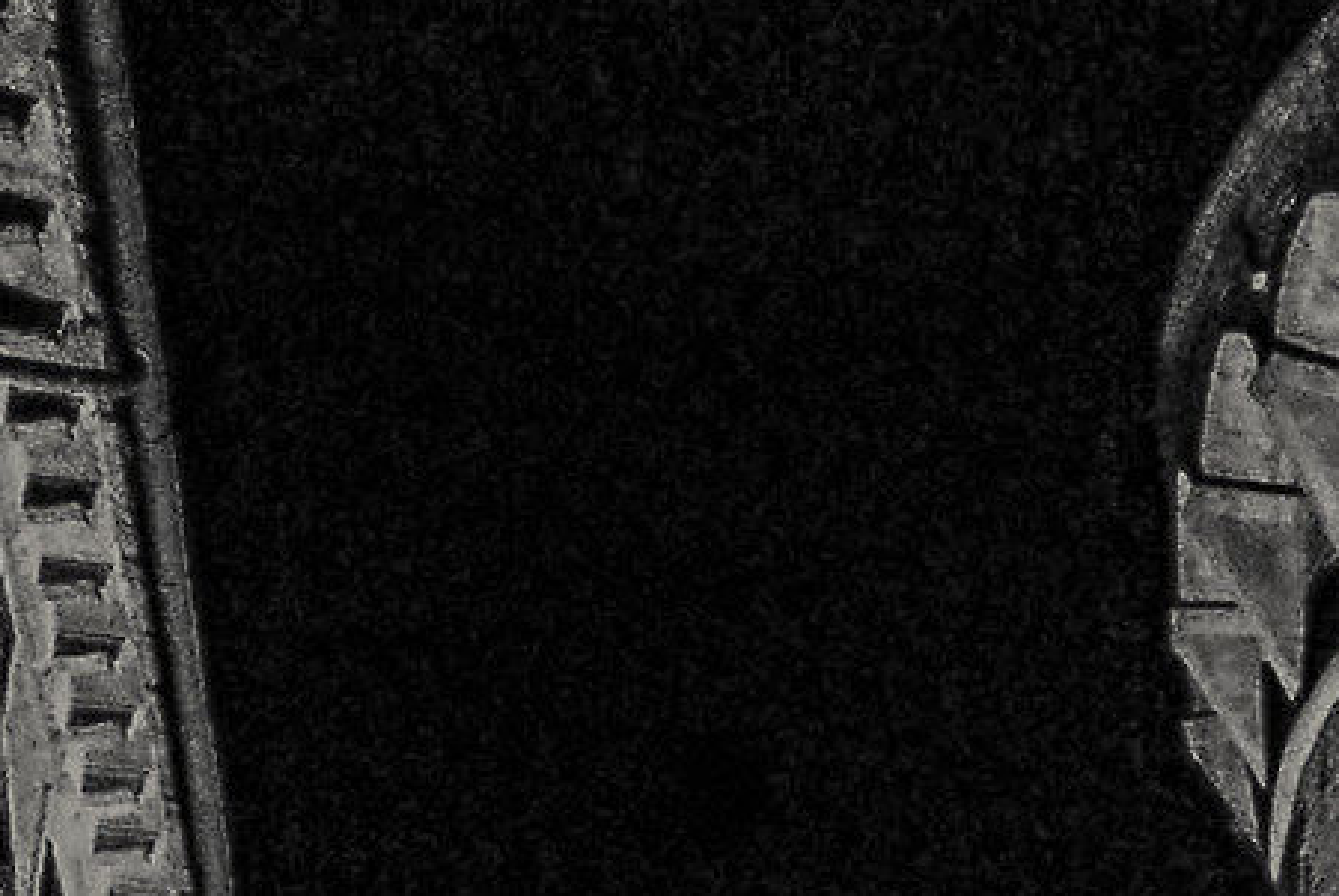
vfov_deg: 15.3
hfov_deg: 24.8
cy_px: 1490
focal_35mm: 80
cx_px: 1140
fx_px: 2978
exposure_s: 1
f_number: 6.3
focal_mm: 10
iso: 200
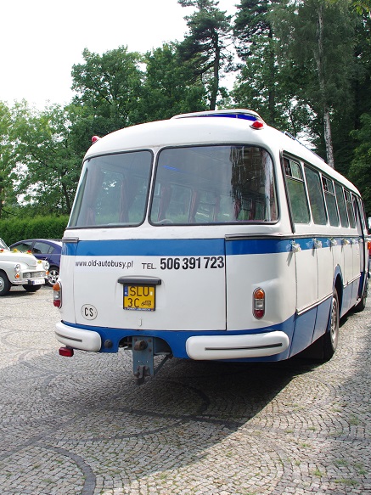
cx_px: 144
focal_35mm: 40
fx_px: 572
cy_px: 248
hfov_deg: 35.8
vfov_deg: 46.8
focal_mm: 18
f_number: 5
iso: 200
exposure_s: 1/400
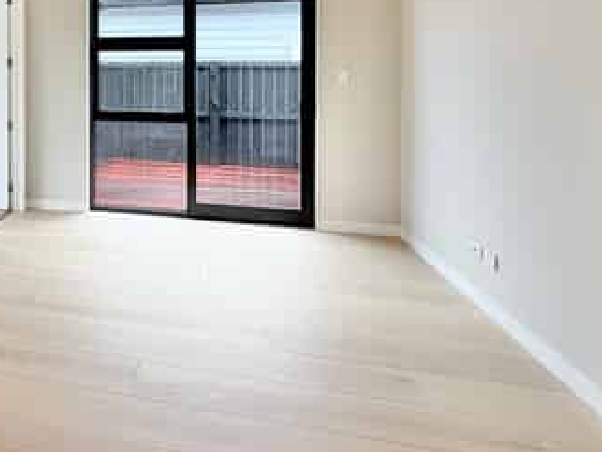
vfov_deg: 46.4
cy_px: 72
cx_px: 81
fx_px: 487
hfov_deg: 56.3
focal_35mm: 28
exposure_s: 1/129
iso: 40
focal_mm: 2.22
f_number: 2.2
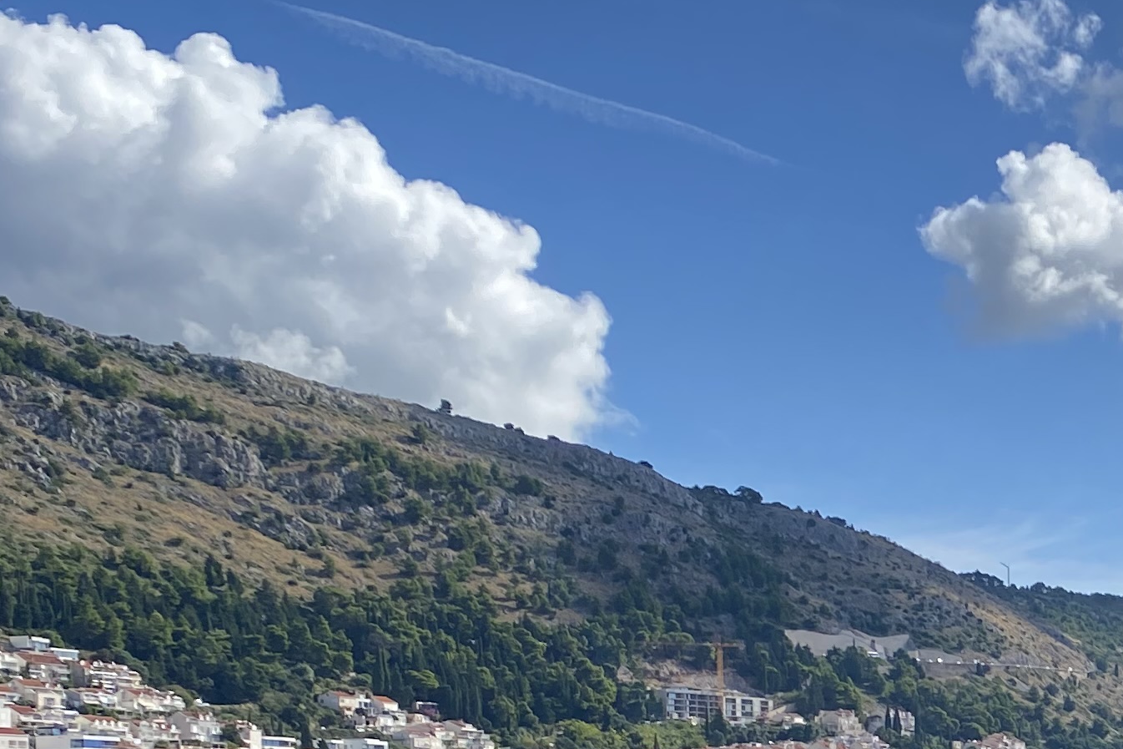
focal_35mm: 81
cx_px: 1375
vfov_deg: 16.2
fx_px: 2526
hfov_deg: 22.9
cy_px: 909
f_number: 1.8
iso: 32
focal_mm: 4.25
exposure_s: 1/2028
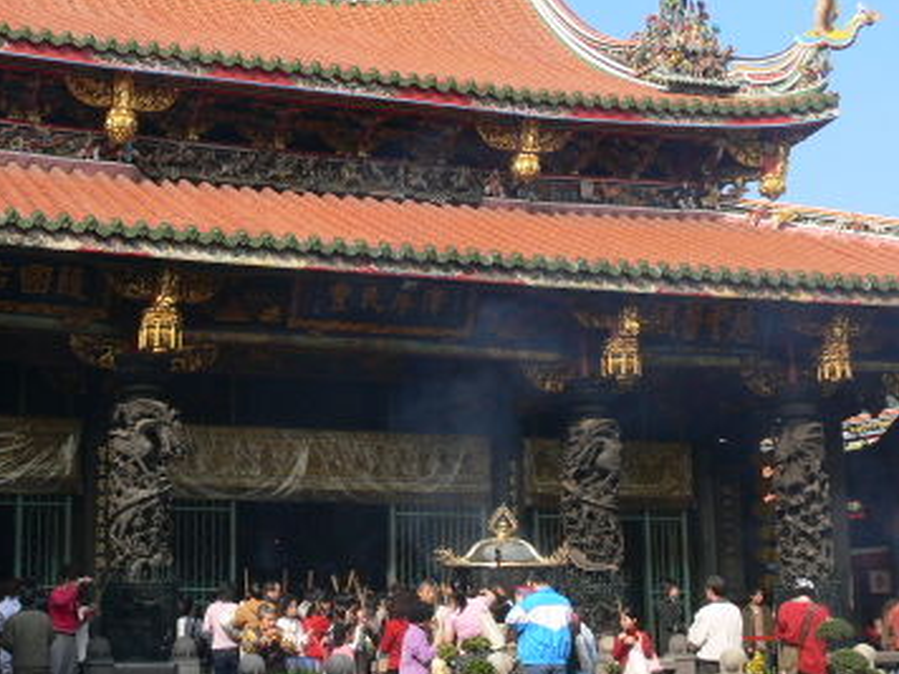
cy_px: 273
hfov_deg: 30.5
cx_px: 295
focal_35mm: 63
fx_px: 1636
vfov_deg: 23.3
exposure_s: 1/200
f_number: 5.6
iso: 80
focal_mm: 7.4
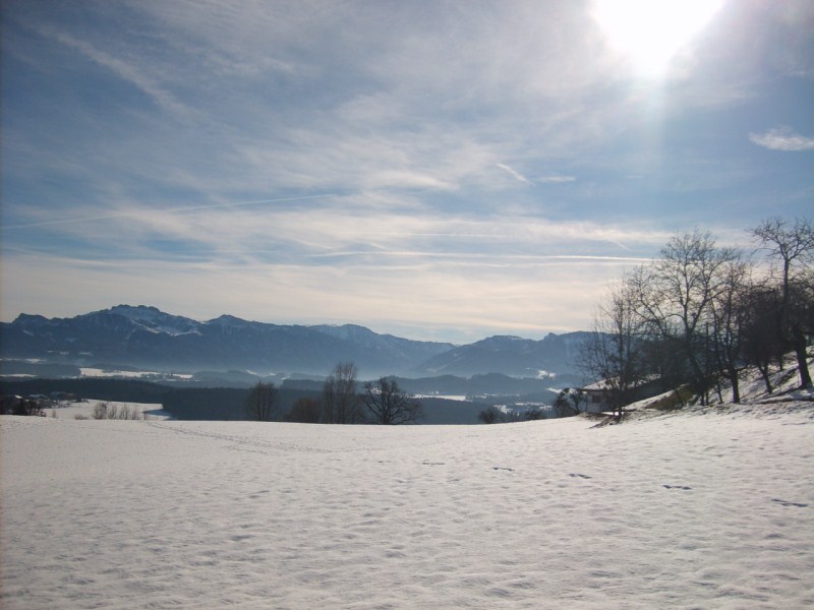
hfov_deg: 52.6
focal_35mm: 35
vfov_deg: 40.7
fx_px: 823
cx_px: 407
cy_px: 305
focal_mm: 5.8
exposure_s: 1/750
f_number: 7.1
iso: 50
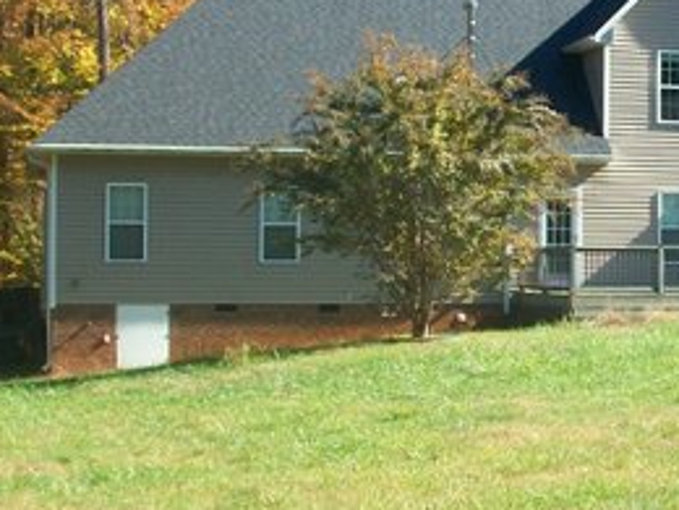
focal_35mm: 102
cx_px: 722
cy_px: 187
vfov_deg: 14.5
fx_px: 2001
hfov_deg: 18.6
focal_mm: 7.1
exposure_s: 1/400
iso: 80
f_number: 3.2
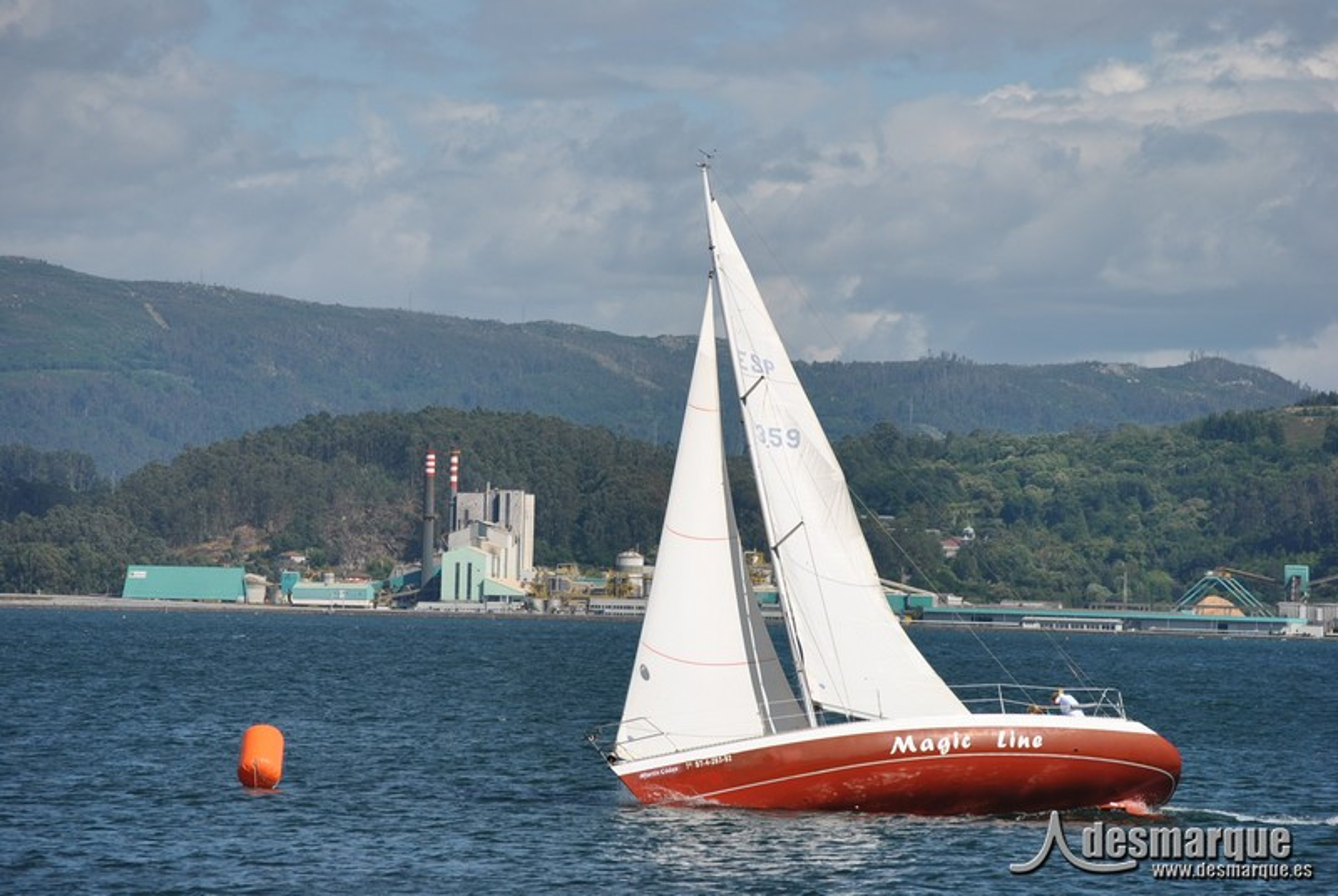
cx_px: 669
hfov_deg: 11.4
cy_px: 448
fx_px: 6700
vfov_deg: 7.7
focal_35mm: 180
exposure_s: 1/640
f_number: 6.3
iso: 100
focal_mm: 120
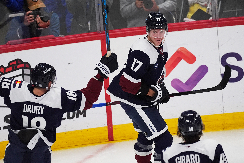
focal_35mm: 900
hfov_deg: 2.3
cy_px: 82
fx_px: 6105
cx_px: 122
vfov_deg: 1.5
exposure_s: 1/2500
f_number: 4
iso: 3200
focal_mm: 600
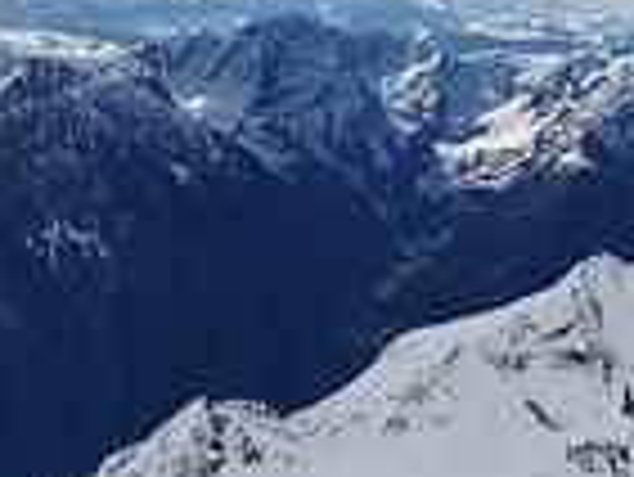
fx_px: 3739
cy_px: -20
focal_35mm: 204
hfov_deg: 9.1
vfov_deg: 7.3
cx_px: 1264
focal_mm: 5.58
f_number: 1.8
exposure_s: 1/7092
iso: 50
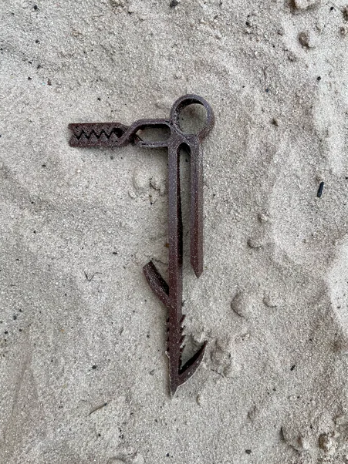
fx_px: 362
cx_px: 172
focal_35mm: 27
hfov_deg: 51.3
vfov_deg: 65.3
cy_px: 230
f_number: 1.6
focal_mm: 4.2
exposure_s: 1/286
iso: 32
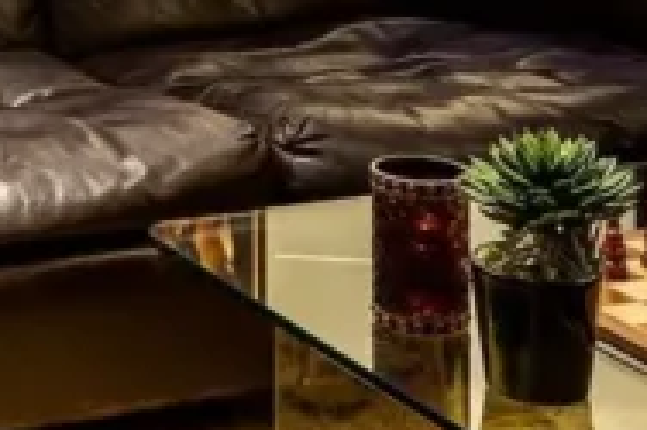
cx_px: -255
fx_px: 2298
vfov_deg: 9.8
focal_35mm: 128
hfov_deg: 15.1
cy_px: -495
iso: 400
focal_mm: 20
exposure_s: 1/6
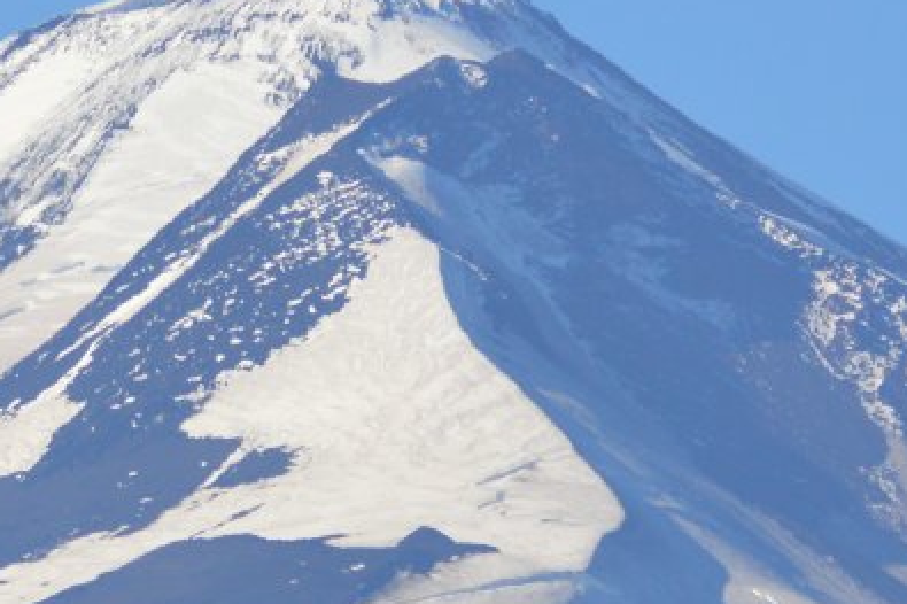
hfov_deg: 1.5
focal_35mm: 1396
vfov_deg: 1.0
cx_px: 202
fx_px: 35155
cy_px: 877
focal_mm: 230
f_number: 5.6
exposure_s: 1/2000
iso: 320
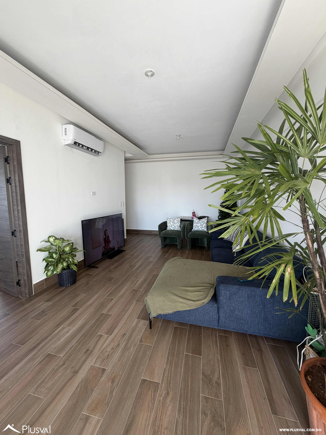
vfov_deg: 102.1
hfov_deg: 85.7
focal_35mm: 14
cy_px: 218
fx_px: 176
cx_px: 163
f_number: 2.2
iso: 64
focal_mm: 2.22
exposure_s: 1/121
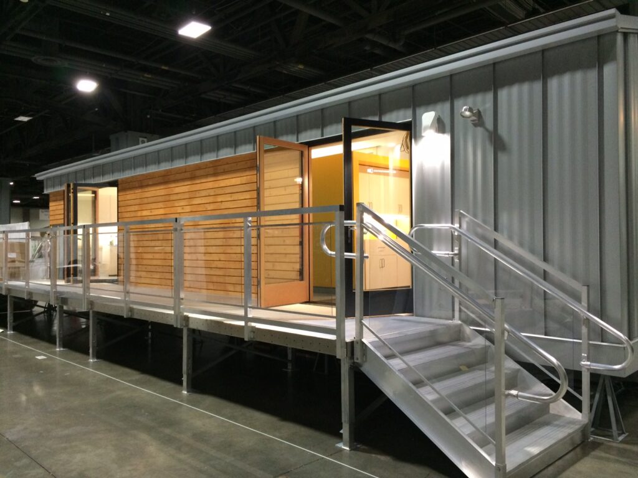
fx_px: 534
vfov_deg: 48.2
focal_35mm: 29
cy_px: 239
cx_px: 319
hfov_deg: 61.7
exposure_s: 1/30
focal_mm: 4.15
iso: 250
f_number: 2.2
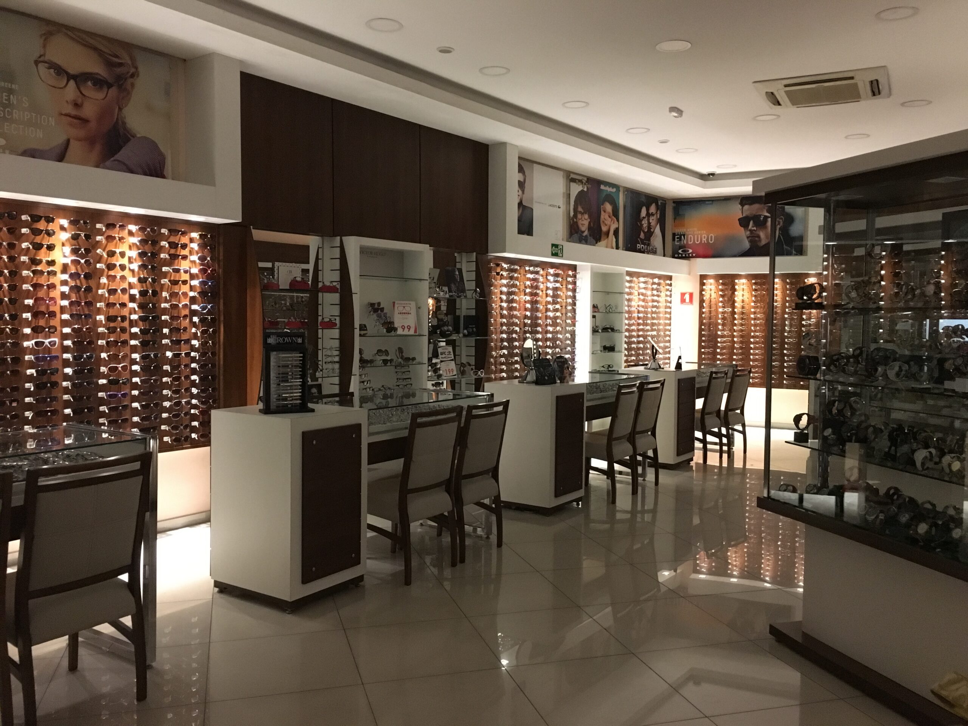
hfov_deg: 61.7
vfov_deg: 48.2
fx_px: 811
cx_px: 484
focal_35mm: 29
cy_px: 363
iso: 320
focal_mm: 4.15
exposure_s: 1/15
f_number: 2.2
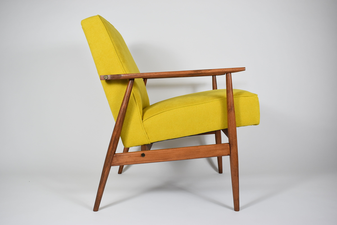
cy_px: 112
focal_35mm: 33
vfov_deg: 40.0
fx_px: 309
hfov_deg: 57.2
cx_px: 168
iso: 800
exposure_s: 1/125
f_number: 5.6
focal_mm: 22
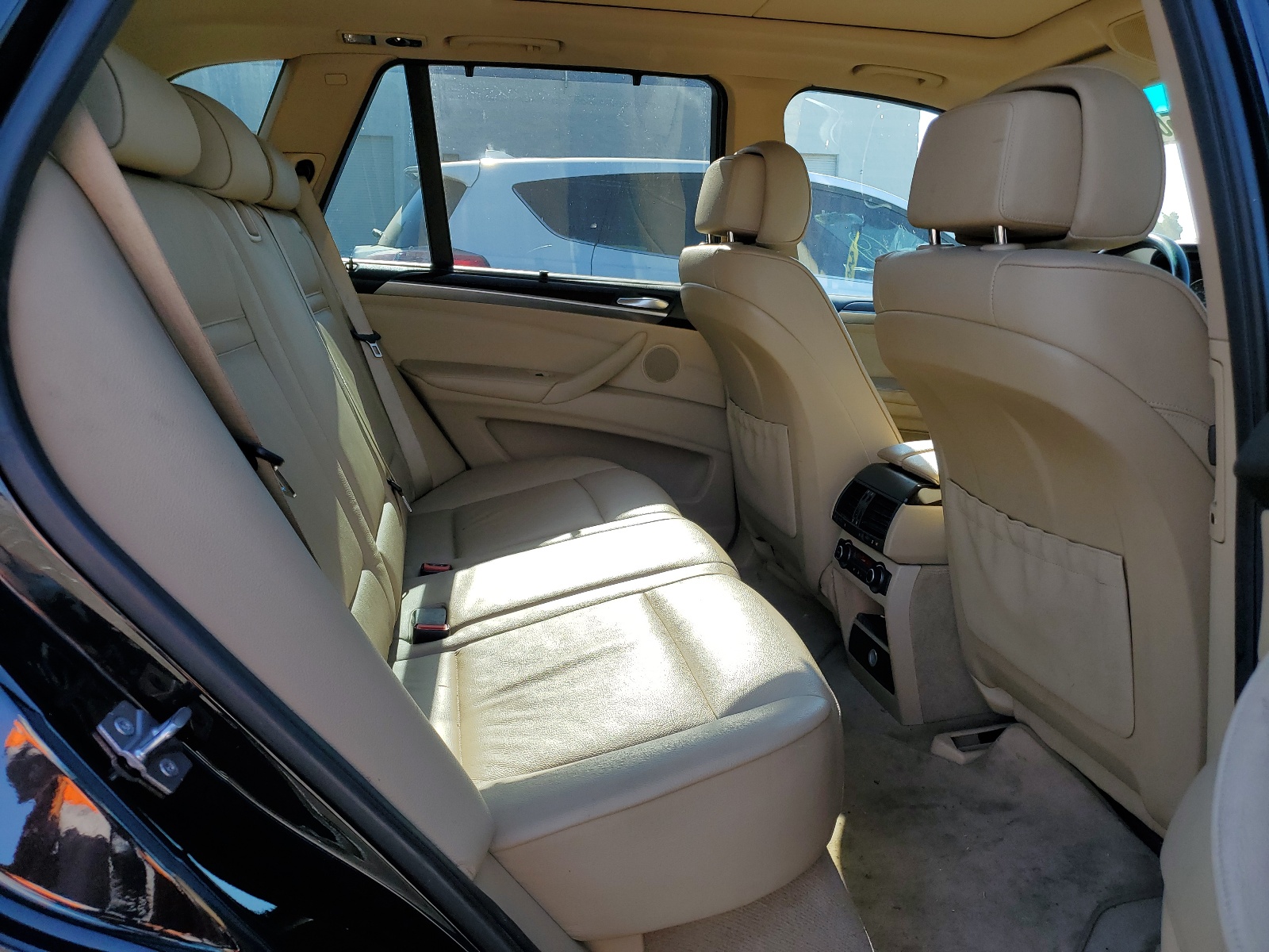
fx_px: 953
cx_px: 634
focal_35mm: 26
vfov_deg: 53.1
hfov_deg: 67.3
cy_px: 476
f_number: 1.5
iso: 50
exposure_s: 1/625
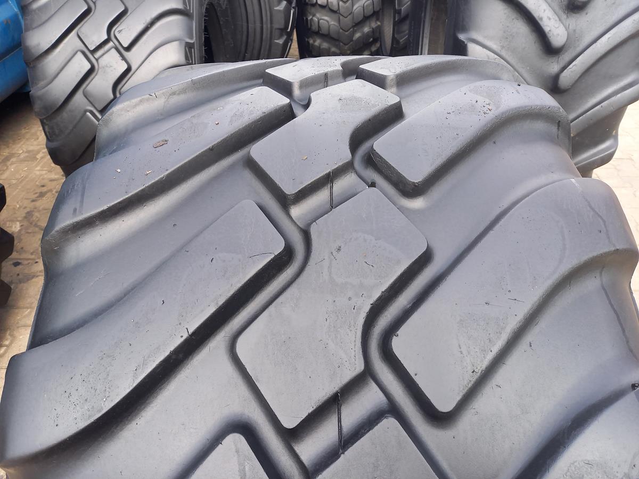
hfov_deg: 69.4
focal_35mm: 25
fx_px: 461
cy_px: 240
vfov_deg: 54.9
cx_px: 320
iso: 80
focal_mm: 4.65
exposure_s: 1/100
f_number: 1.8
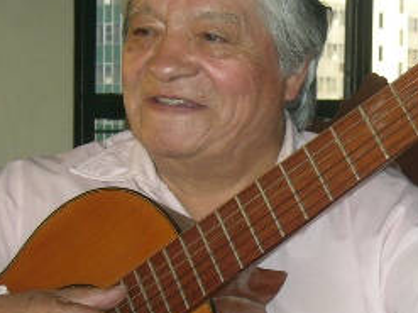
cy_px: 203
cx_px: 278
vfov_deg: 13.6
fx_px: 1316
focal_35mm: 109
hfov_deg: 18.0
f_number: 3.7
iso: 100
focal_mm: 10
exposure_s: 1/60
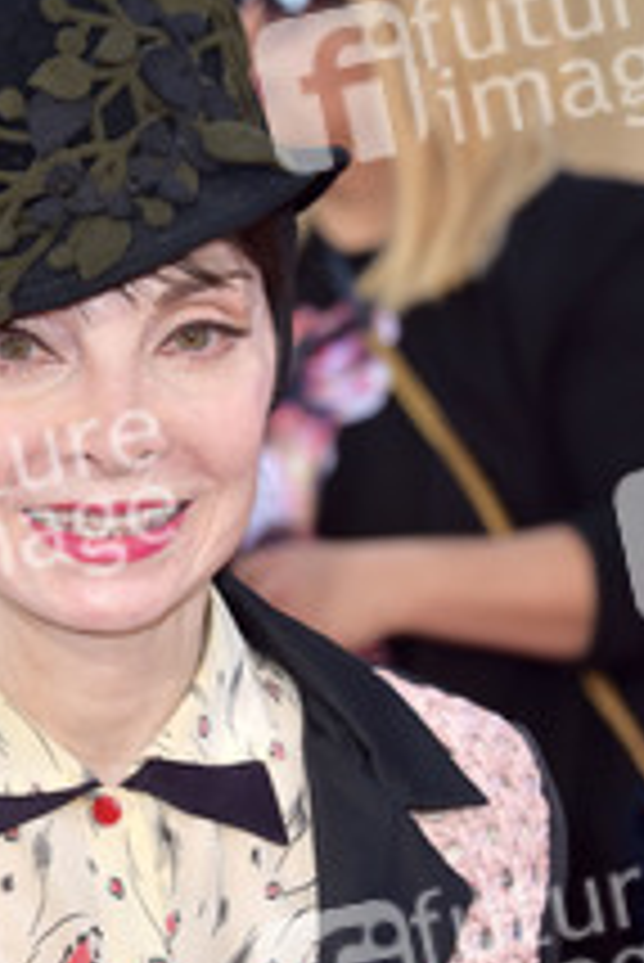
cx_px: 79
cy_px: 742
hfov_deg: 5.5
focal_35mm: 252
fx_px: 6751
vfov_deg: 8.2
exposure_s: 1/250
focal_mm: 135
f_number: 7.1
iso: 640
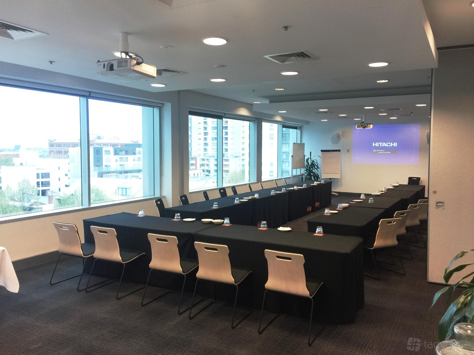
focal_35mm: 29
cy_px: 178
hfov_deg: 61.7
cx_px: 237
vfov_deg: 48.2
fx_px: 397
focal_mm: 4.15
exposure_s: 1/33
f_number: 2.2
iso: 64
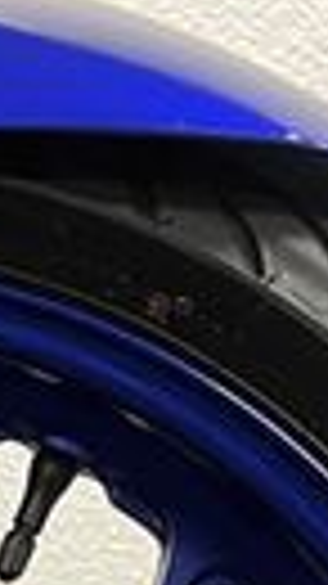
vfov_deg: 14.0
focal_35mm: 139
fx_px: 2152
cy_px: 1008
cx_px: -319
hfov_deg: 8.3
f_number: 1.6
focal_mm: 5.1
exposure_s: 1/50
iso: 500
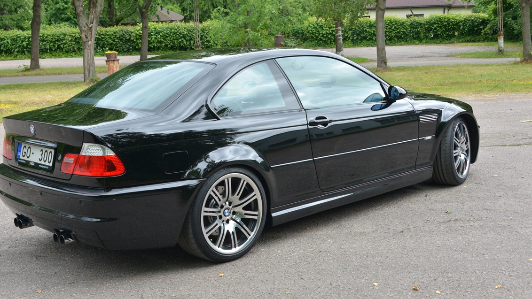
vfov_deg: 24.4
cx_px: 250
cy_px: 133
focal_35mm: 49
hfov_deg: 42.1
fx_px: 691
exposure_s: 1/125
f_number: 8
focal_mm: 44
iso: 400
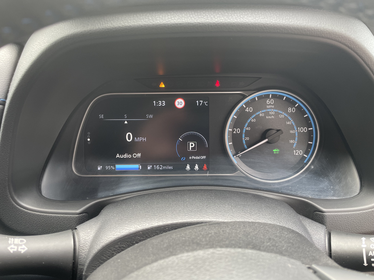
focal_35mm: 26
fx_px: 281
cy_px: 140
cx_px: 187
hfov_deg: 67.3
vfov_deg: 53.1
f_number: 1.6
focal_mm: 4.2
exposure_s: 1/121
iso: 80
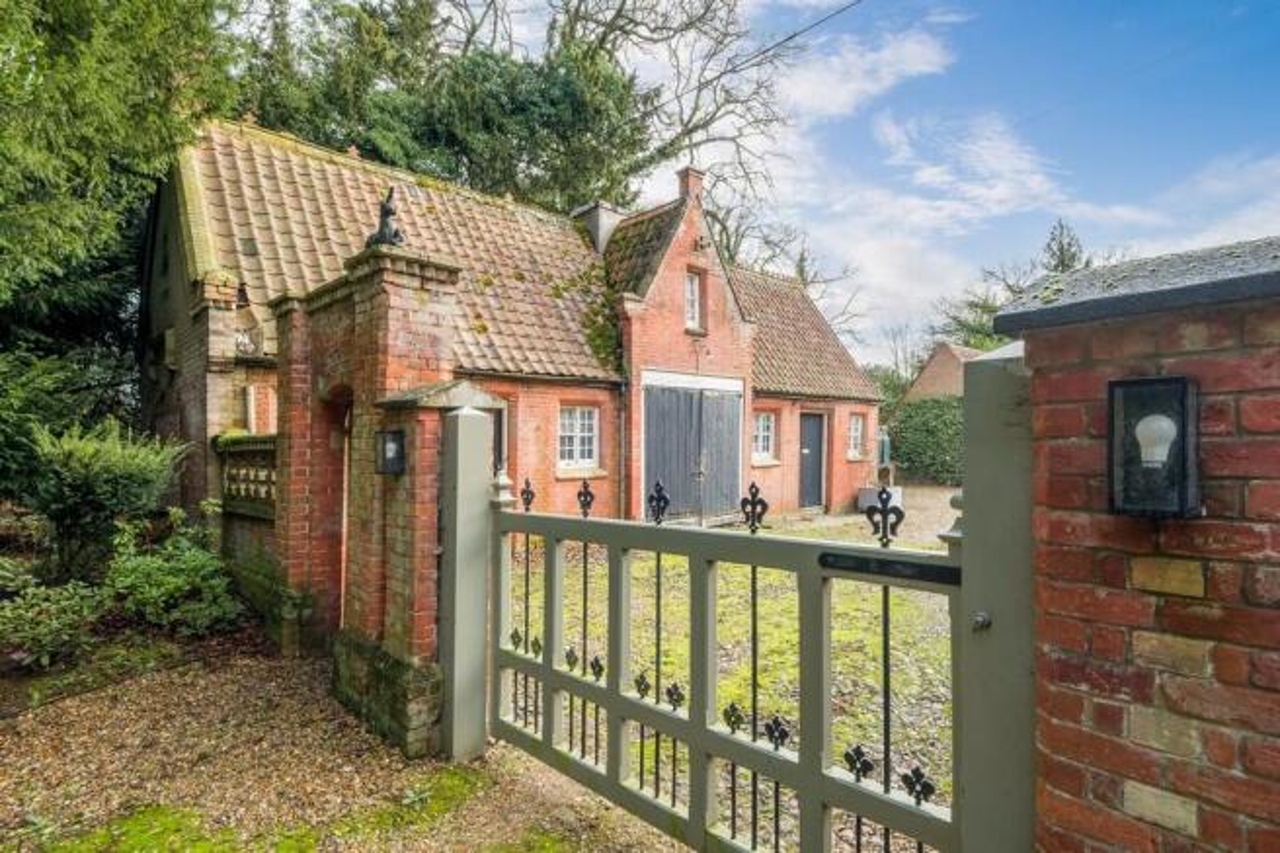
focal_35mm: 17
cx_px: 640
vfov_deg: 70.4
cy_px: 426
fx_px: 604
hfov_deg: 93.3
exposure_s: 1/320
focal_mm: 11
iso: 160
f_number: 8
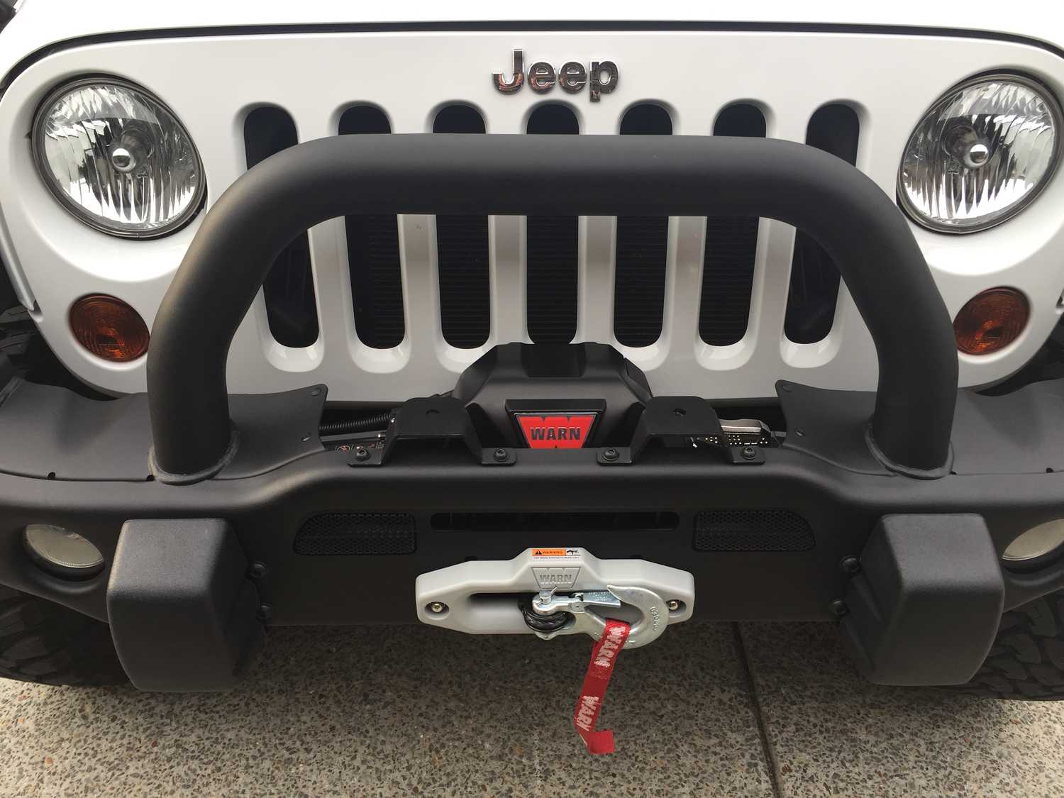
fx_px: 891
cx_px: 532
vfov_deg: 48.2
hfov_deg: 61.7
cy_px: 399
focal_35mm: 29
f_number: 2.2
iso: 32
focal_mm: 4.15
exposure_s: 1/120
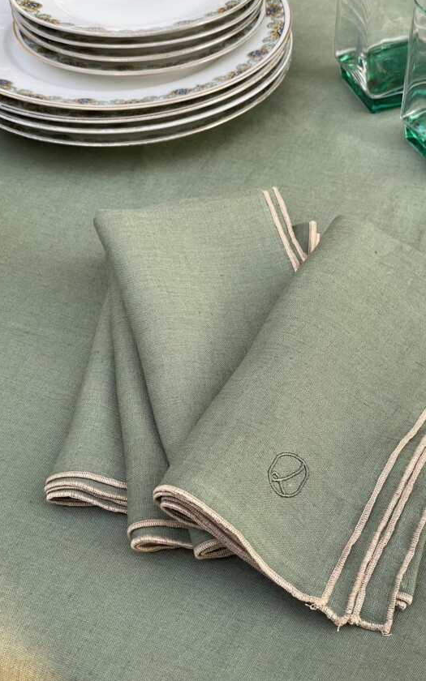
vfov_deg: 36.3
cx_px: 244
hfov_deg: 23.1
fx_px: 1040
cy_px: 337
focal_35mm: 56
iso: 40
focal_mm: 6
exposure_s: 1/99
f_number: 2
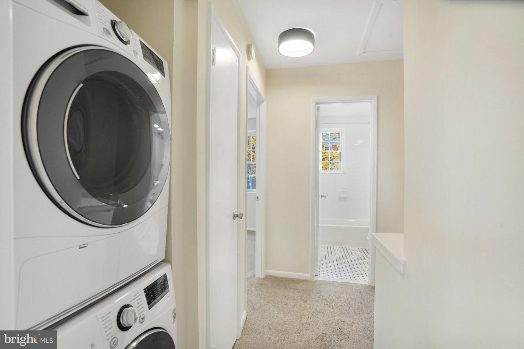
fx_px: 233
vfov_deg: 73.7
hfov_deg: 96.7
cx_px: 262
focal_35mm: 16
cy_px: 174
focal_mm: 16
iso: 1250
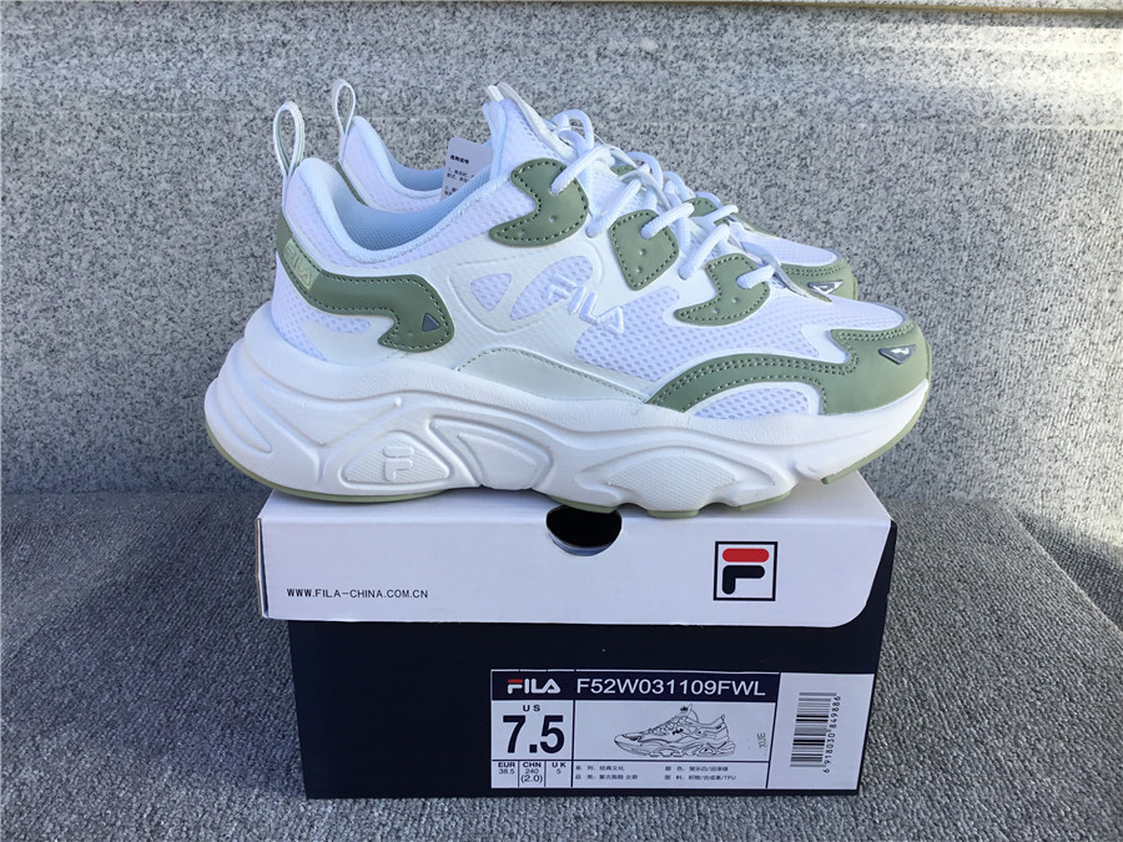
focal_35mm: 31
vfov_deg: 45.4
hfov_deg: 58.4
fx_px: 1006
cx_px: 562
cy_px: 421
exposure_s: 1/416
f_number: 2.4
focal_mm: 3.3
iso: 25
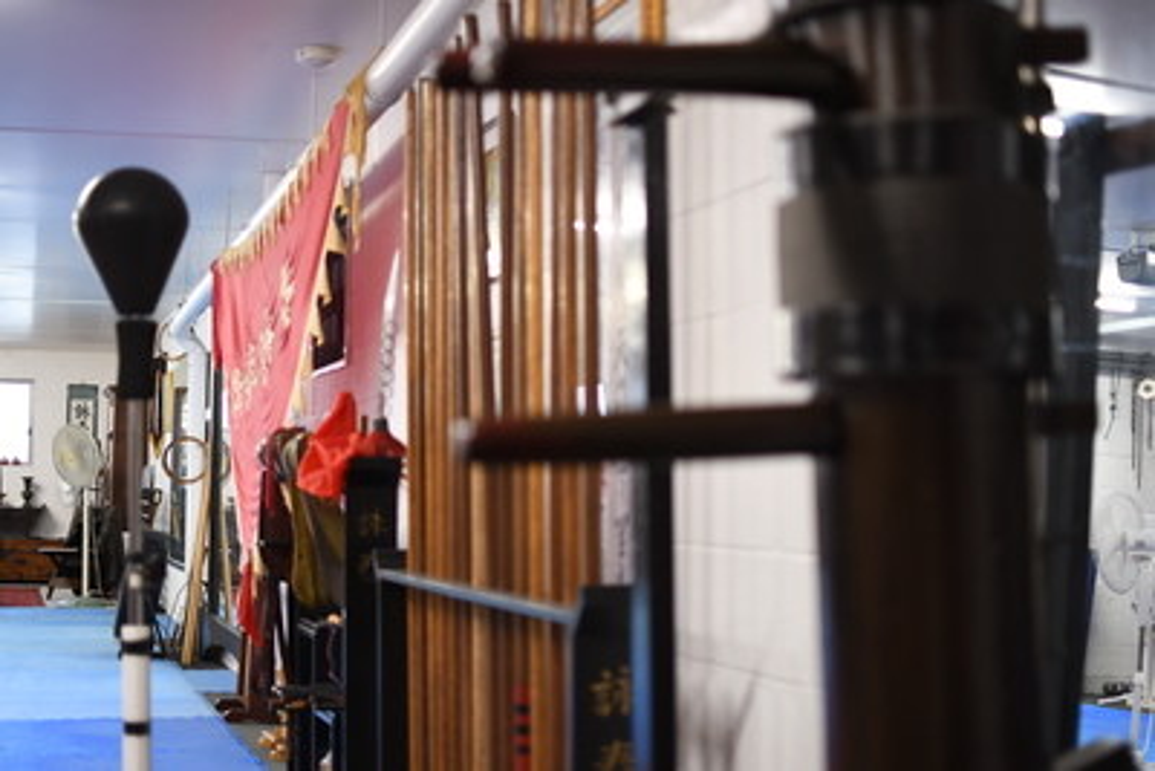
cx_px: 578
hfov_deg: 37.8
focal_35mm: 52
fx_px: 1685
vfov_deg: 25.8
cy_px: 386
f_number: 1.8
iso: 800
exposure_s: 1/125
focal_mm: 35
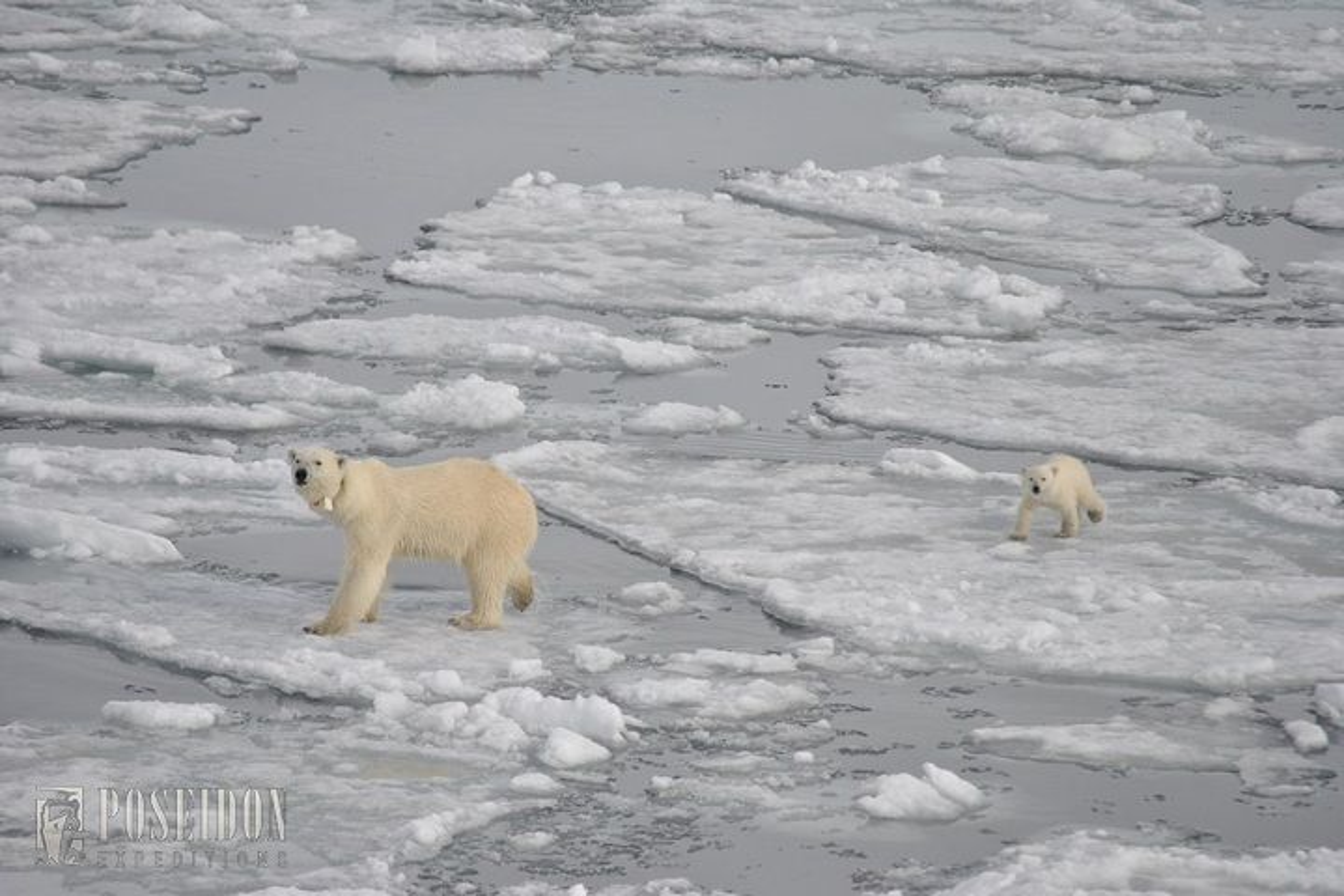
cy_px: 448
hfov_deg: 6.9
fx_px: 11199
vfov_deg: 4.6
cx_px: 672
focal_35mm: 300
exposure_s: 1/1600
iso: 400
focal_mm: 200
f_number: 6.3
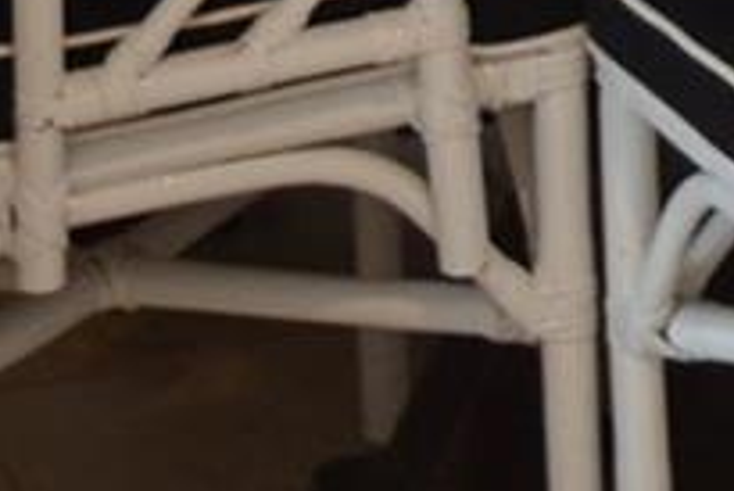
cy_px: -1011
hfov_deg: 7.1
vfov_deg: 4.7
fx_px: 5733
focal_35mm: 281
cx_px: 1486
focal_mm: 24
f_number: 4
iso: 400
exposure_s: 1/30
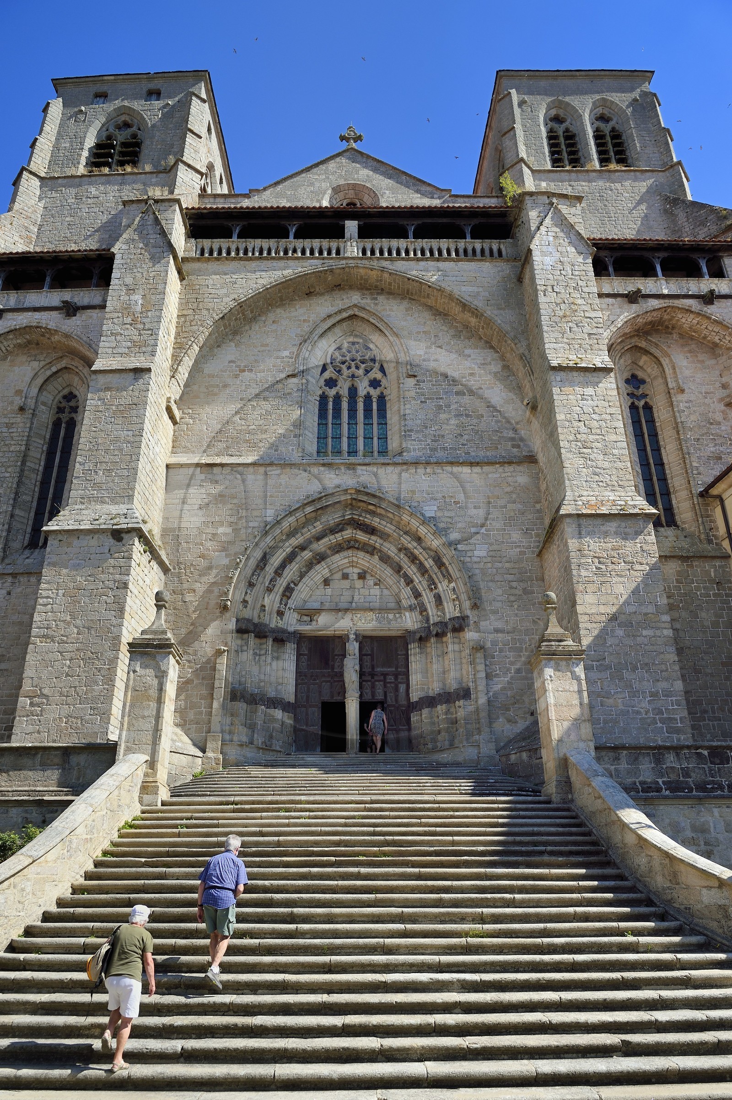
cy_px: 550
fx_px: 733
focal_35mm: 24
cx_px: 366
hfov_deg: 53.1
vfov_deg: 73.8
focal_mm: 24
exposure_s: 1/250
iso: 200
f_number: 10
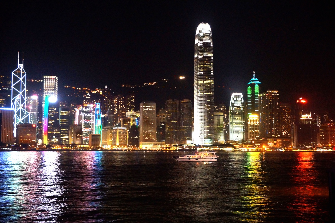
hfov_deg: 37.9
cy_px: 112
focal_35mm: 52
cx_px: 168
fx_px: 489
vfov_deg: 25.8
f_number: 4.5
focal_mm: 35
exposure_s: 1/10
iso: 1600
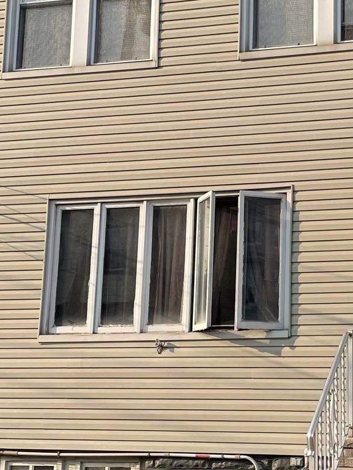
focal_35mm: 76
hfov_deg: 19.0
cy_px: 194
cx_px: 327
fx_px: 1033
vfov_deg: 25.6
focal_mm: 4.2
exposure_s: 1/2092
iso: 32
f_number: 1.6
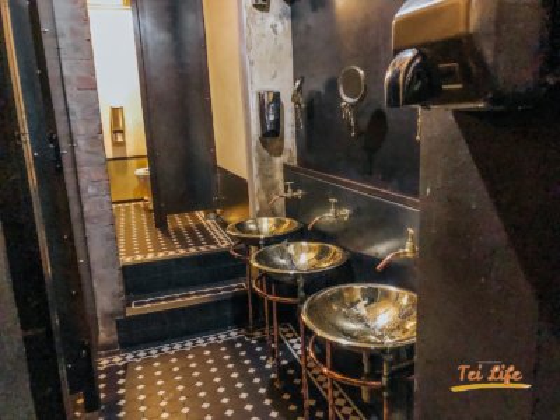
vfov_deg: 49.7
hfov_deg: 63.4
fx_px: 453
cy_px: 210
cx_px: 280
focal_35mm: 28
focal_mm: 4
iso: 320
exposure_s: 1/4
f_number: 1.8
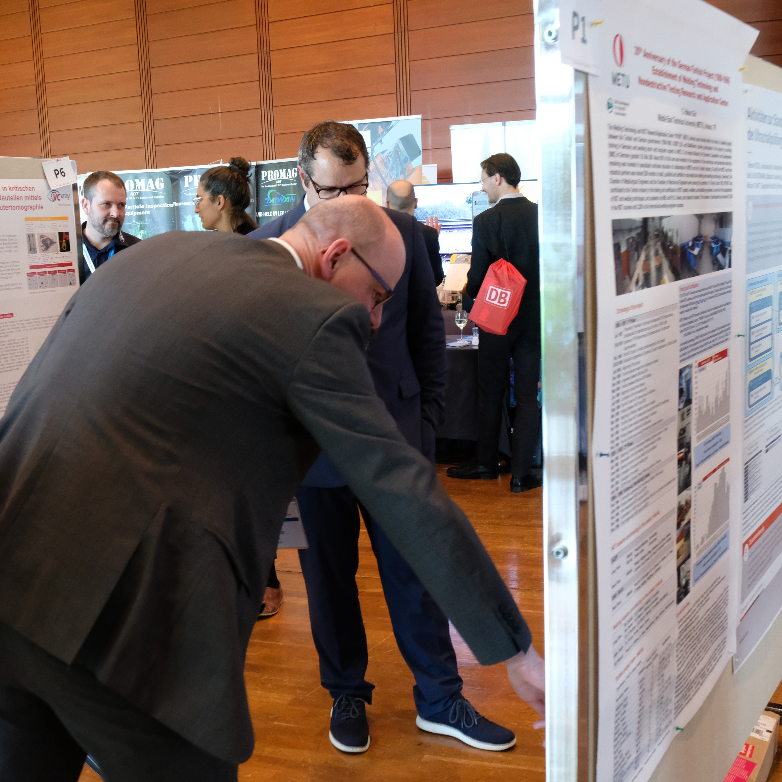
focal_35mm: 43
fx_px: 1099
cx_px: 329
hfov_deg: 39.1
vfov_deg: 39.2
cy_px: 384
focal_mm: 22
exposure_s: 1/25
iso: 3200
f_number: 8
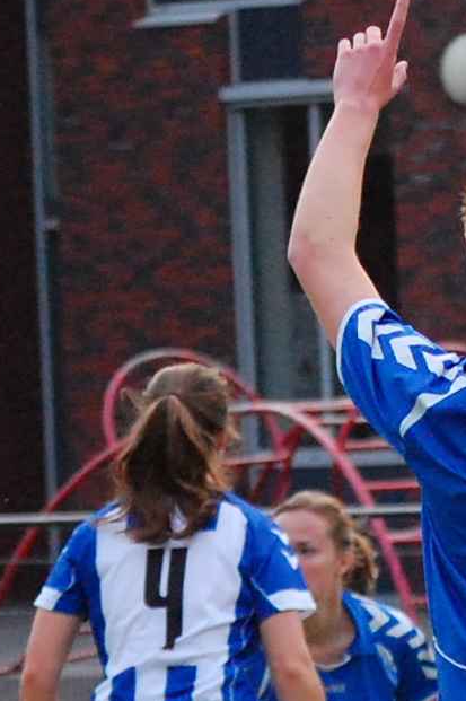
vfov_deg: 6.0
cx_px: 543
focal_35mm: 344
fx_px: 6690
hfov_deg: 4.0
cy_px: 677
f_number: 4.5
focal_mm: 82
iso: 1600
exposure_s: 1/500
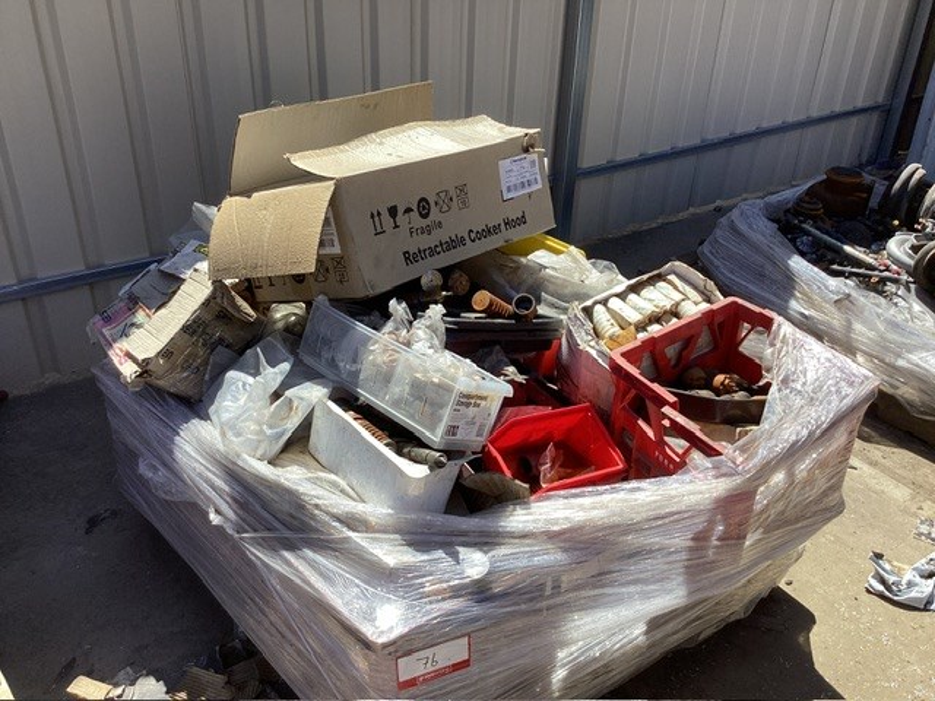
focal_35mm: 31
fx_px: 837
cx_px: 468
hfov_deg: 58.4
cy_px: 350
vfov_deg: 45.4
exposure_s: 1/1072
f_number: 2.4
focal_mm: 3.3
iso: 25
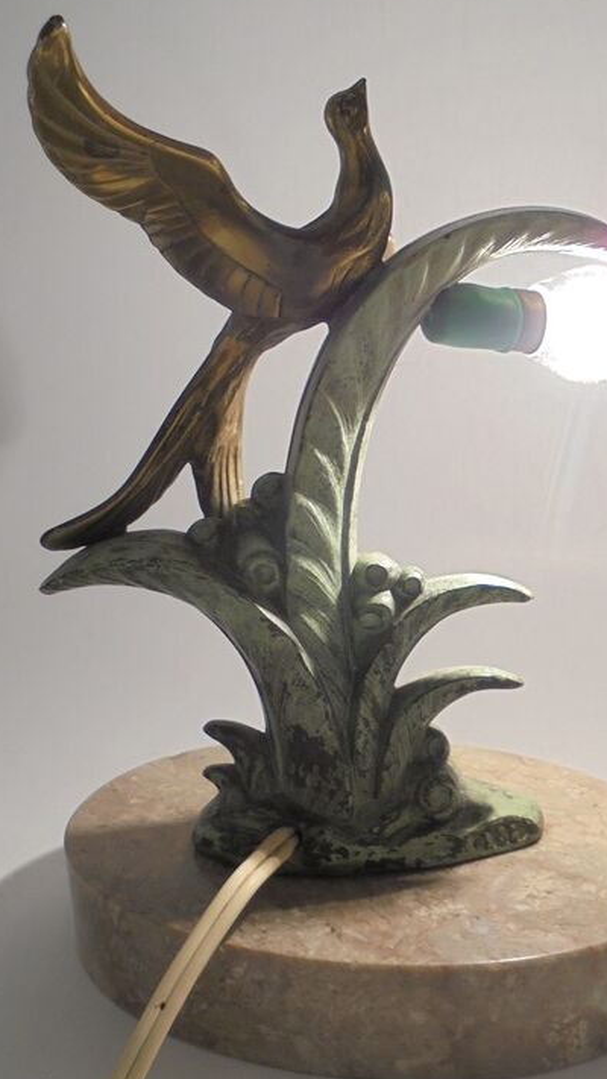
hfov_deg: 29.6
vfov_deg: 50.4
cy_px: 587
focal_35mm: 40
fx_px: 1144
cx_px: 357
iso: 100
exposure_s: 1/30
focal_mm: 5.3
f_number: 3.7
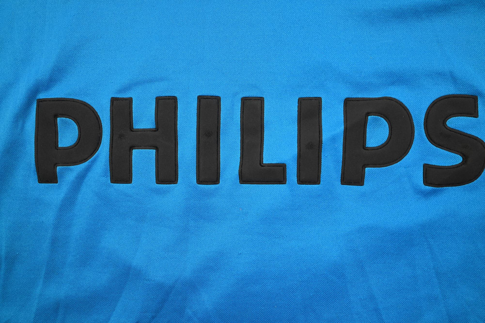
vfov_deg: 43.0
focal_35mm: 30
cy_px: 162
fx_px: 411
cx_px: 242
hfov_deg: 61.1
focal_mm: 30.5
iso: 200
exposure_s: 1/100
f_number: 4.8
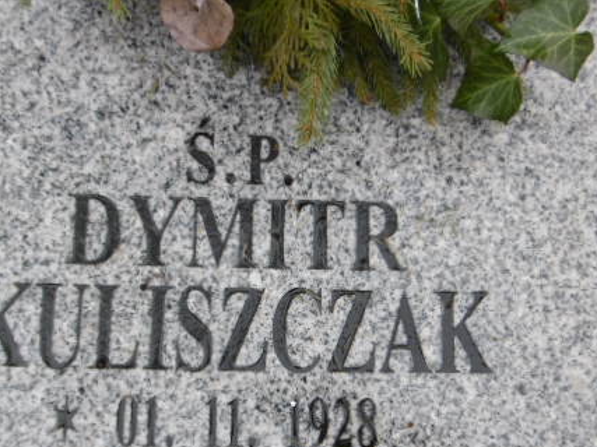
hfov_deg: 51.4
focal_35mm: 36
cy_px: 312
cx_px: 310
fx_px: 621
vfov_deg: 39.0
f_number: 3.1
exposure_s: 1/80
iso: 100
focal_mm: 4.3
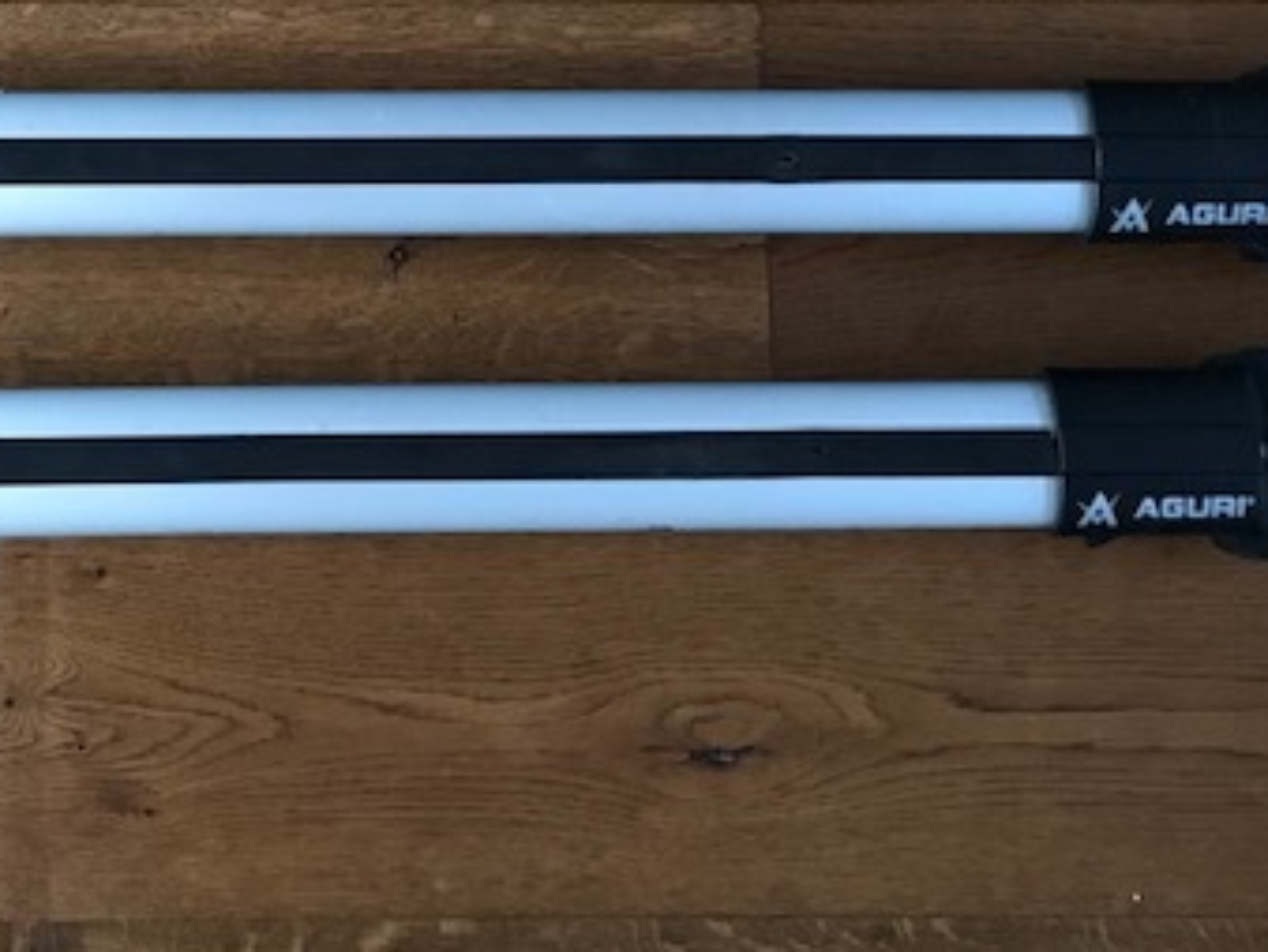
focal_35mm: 53
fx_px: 1943
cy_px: 277
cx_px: 244
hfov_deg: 35.0
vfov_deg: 27.3
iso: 100
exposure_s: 1/17
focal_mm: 3.99
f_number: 1.8
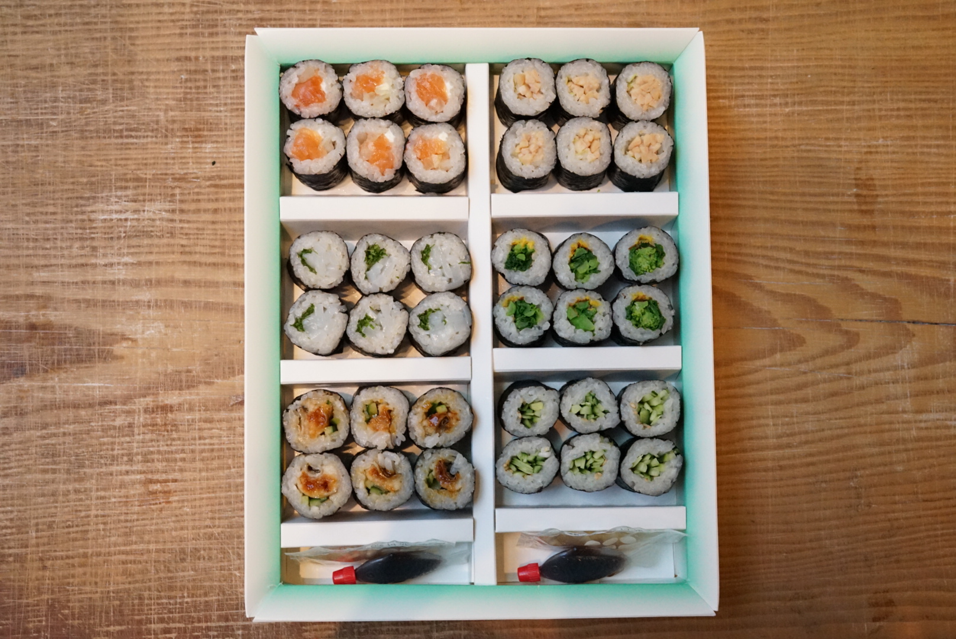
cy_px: 320
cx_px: 478
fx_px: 1063
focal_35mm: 40
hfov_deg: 48.4
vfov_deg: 33.5
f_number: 8
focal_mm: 40
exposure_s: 1/60
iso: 6400
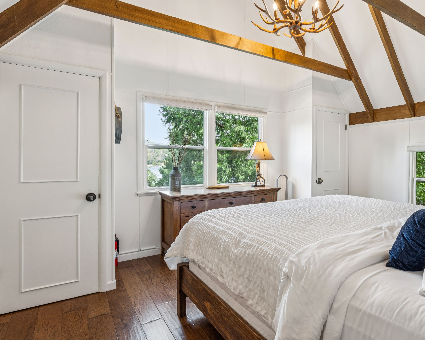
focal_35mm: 21
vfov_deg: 65.5
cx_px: 253
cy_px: 166
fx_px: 264
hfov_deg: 76.8
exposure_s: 1/2
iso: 100
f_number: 13
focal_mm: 18
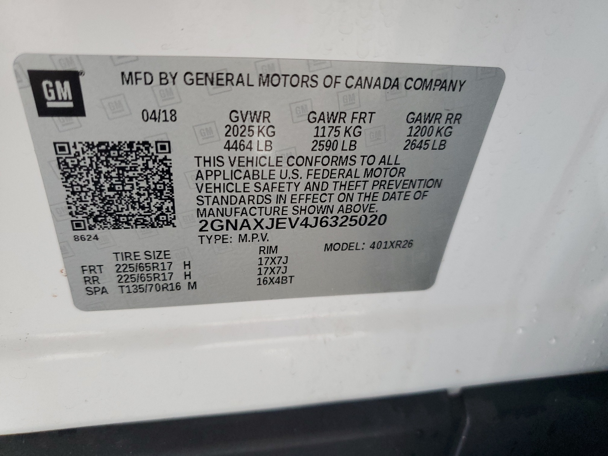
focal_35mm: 26
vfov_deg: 53.1
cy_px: 228
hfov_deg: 67.3
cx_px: 304
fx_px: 457
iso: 148
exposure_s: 1/60.2
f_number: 1.5
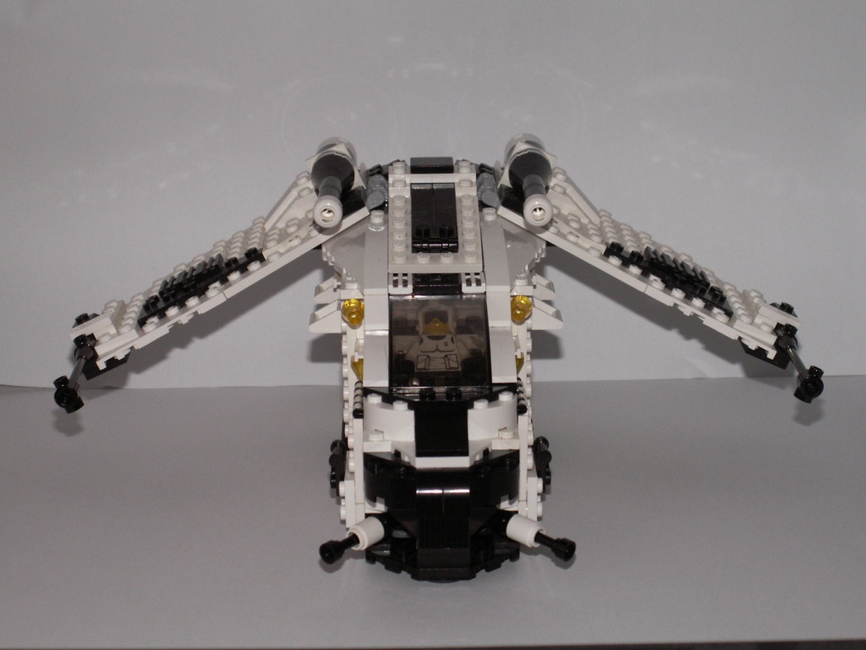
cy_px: 325
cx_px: 433
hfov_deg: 23.8
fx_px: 2051
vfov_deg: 18.0
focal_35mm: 82
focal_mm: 13.78
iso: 160
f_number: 3.5
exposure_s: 1/40
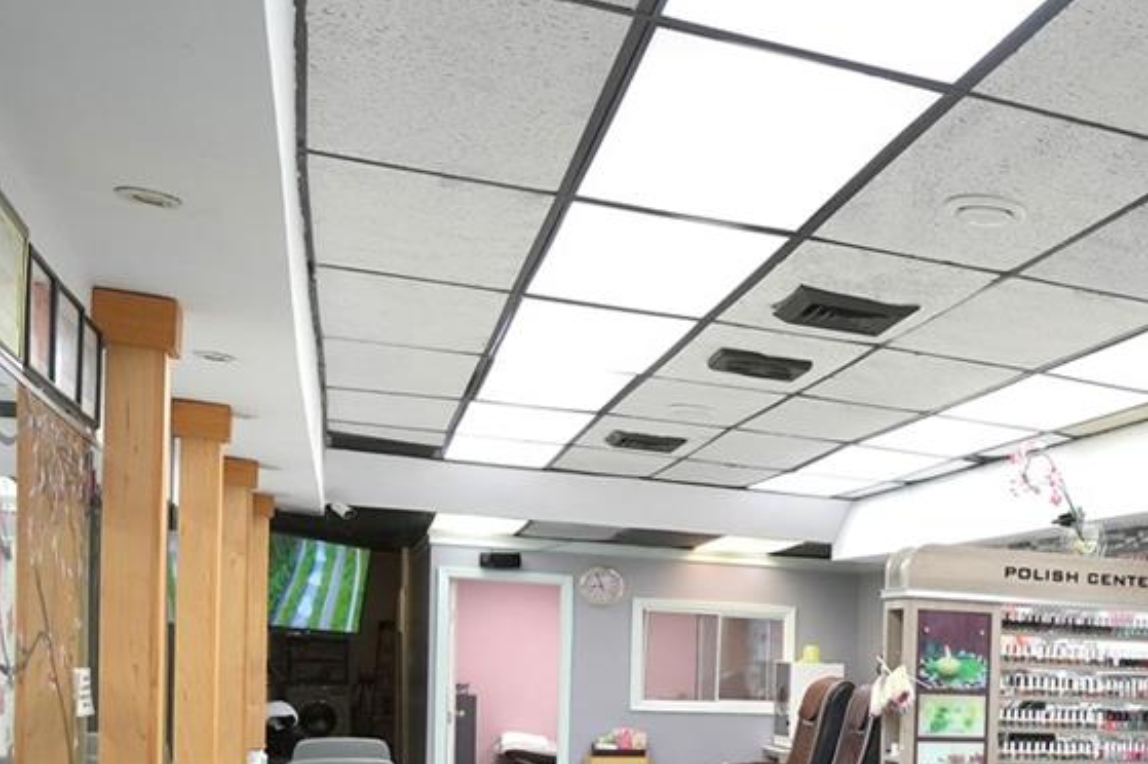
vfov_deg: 28.5
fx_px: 1402
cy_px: 771
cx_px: 1247
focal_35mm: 44
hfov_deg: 37.6
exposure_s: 1/160
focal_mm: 12
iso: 640
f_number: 4
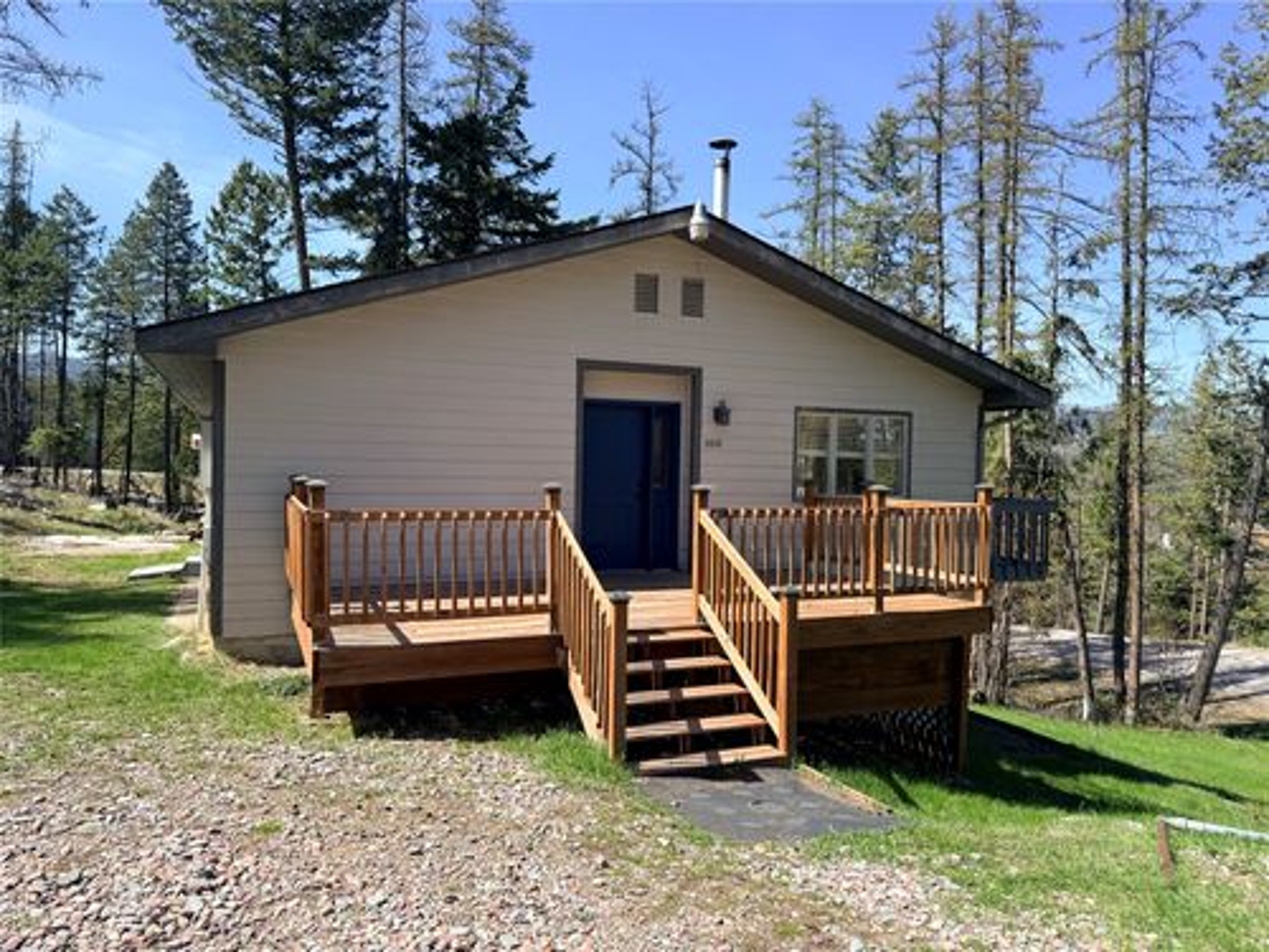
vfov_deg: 56.8
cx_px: 634
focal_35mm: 24
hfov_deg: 71.6
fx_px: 880
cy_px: 476
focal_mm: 6.76
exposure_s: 1/2611
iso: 80
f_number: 1.78
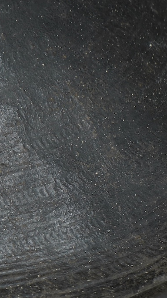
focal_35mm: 120
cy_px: 190
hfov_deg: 9.8
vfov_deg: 17.8
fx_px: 946
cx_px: -82
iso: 1600
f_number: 5
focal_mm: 57
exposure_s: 1/160
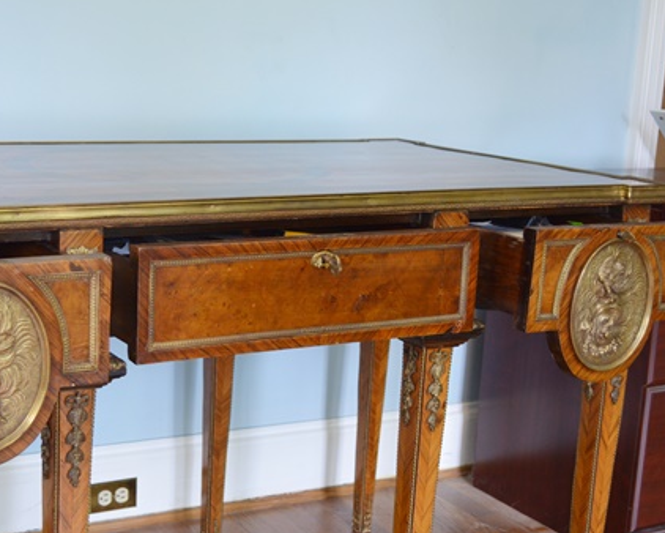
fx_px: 1181
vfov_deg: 25.4
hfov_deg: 31.1
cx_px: 211
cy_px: 285
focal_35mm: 60
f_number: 4.5
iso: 800
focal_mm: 30
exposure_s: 1/60
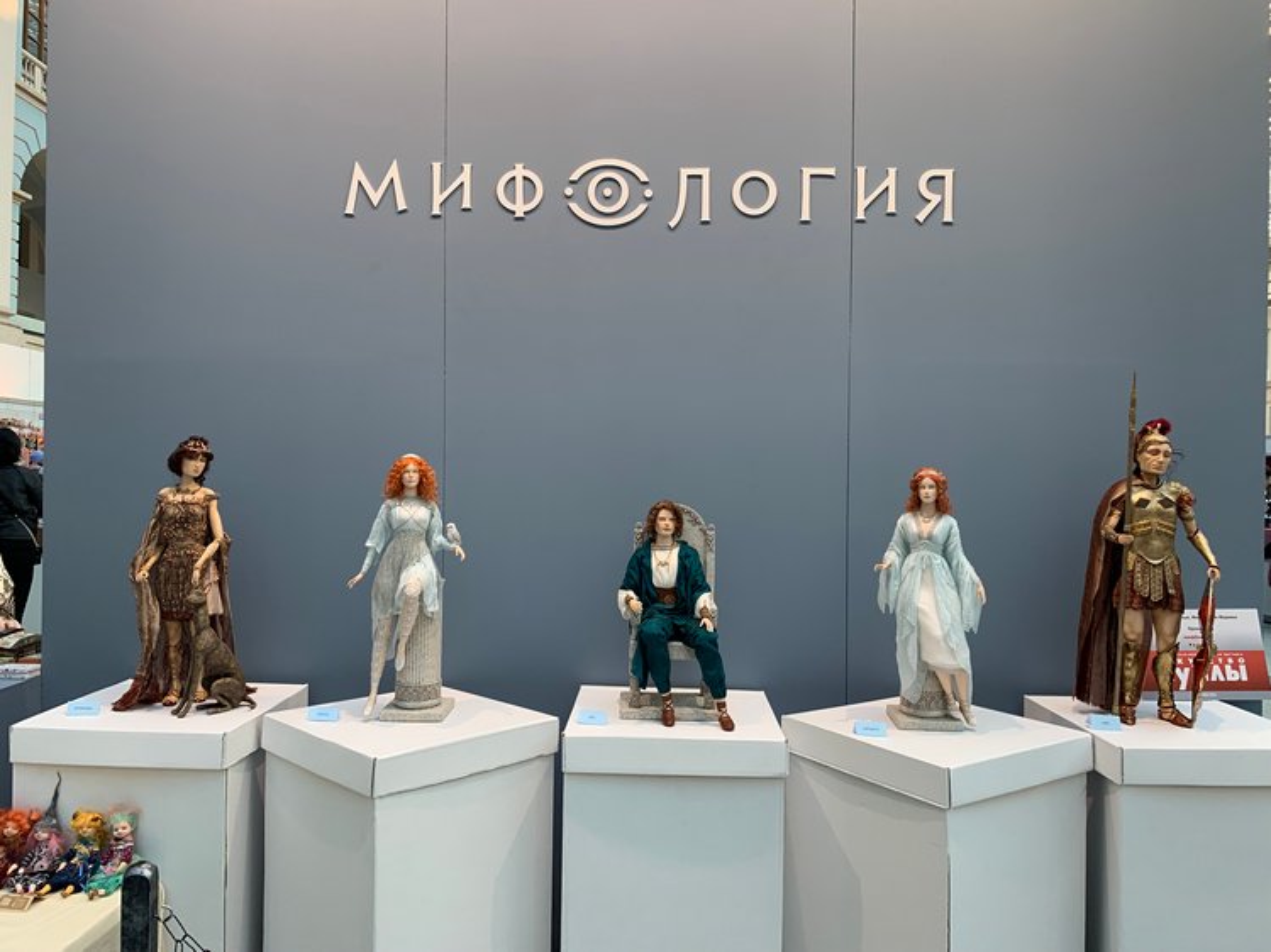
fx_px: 954
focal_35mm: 26
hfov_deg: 67.3
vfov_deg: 53.0
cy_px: 476
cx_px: 636
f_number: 1.8
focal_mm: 4.25
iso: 64
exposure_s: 1/50
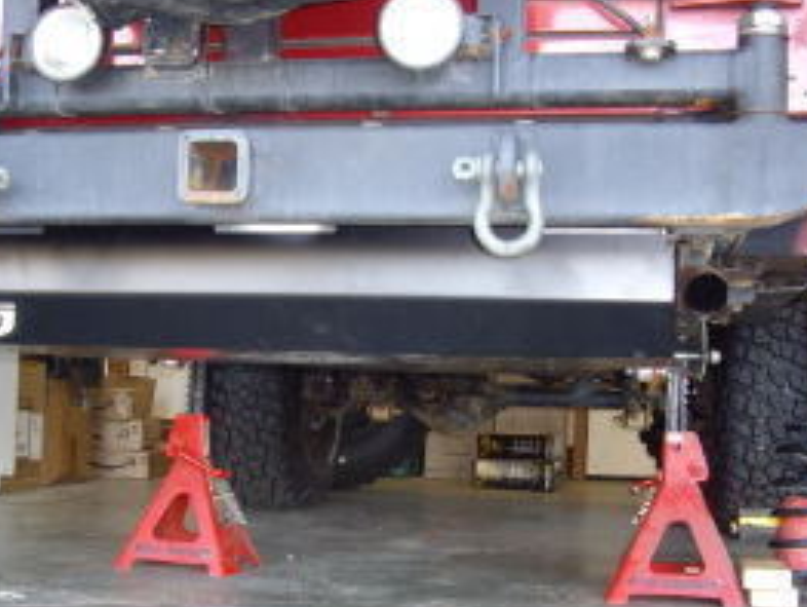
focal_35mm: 58
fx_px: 1353
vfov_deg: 25.2
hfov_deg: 33.0
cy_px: 376
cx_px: 283
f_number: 2.8
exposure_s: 1/60
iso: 400
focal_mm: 7.9
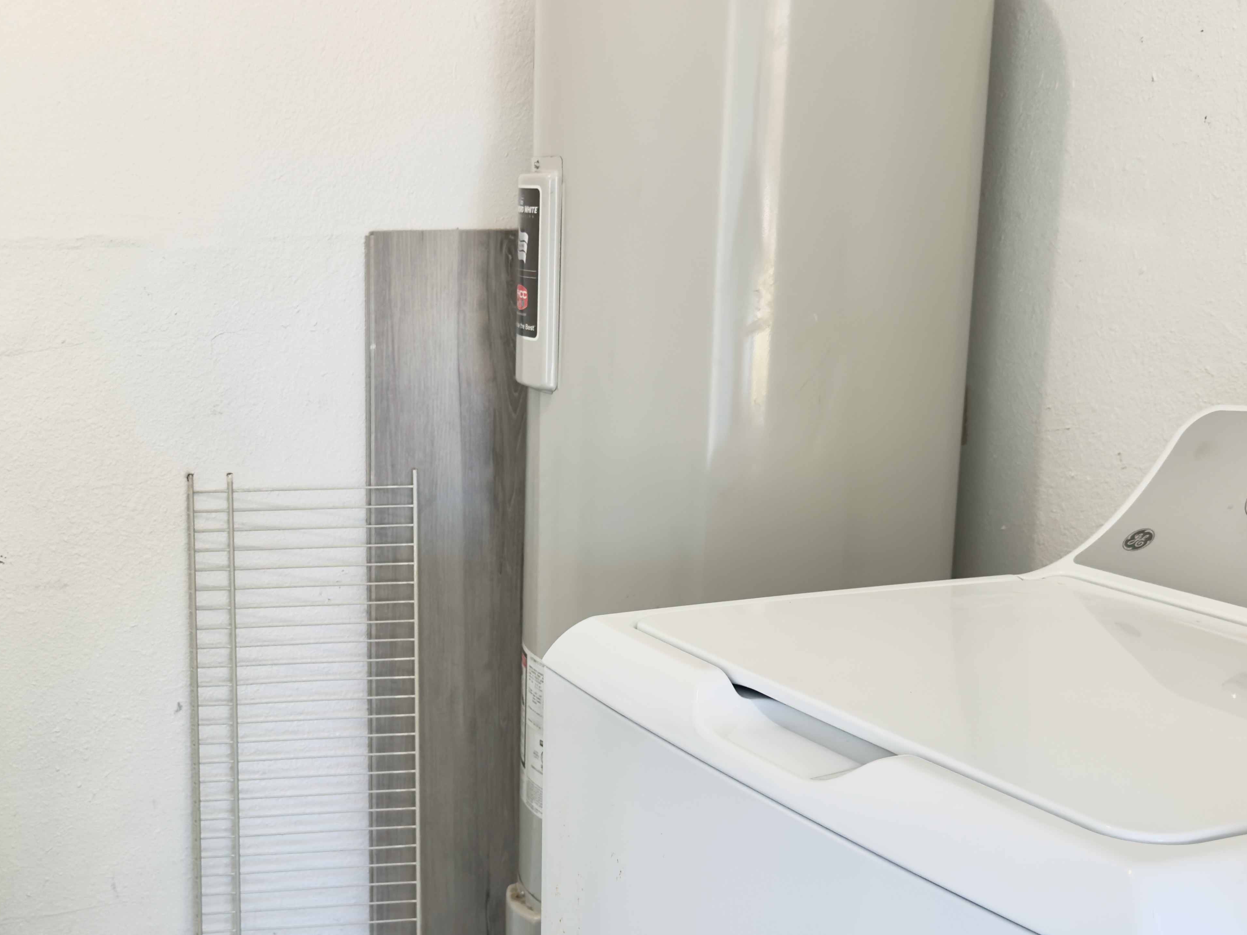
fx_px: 1873
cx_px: 388
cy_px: 575
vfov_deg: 27.9
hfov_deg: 36.3
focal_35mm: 52
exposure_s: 1/120
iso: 80
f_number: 1.78
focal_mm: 6.76
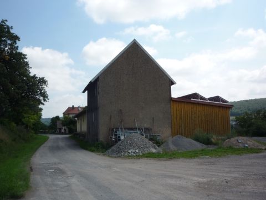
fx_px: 269
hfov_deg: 52.6
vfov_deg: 40.7
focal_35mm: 35
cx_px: 133
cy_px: 100
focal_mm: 5.2
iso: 100
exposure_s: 1/400
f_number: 5.6
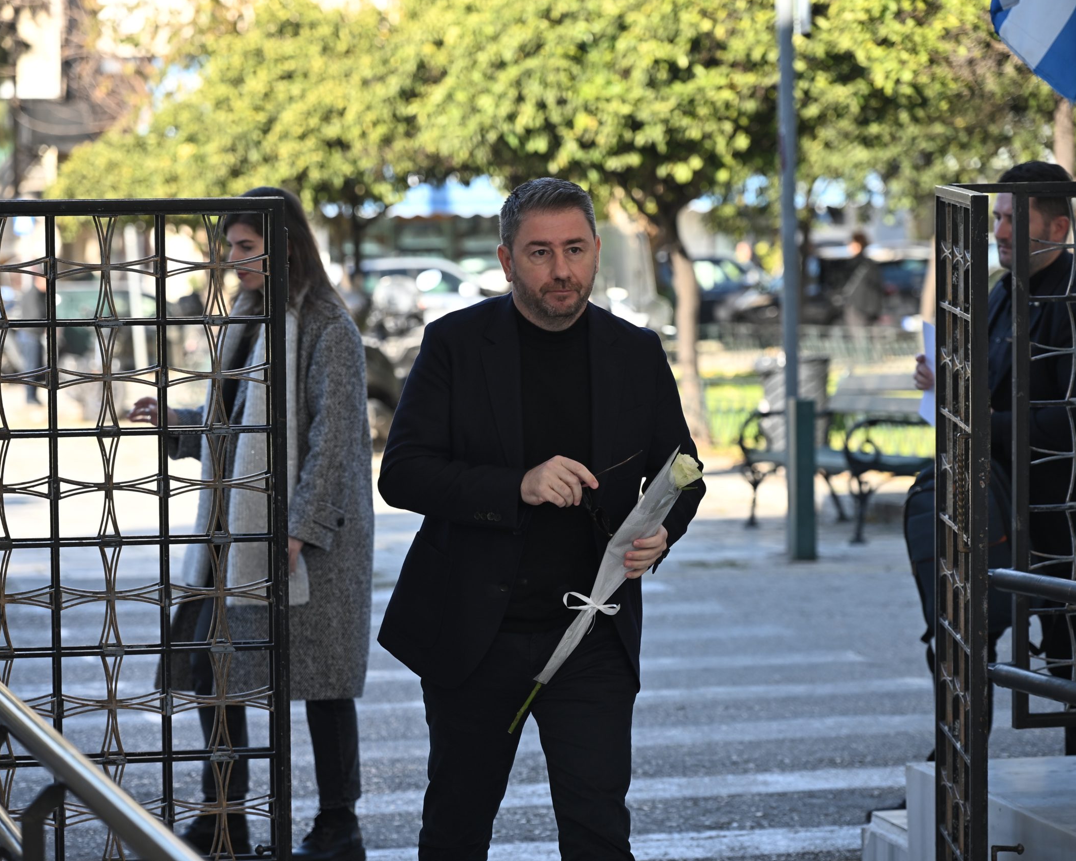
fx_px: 4331
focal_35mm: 136
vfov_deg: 11.4
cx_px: 509
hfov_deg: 14.2
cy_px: 428
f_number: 4.5
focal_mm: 120
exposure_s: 1/500
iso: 280
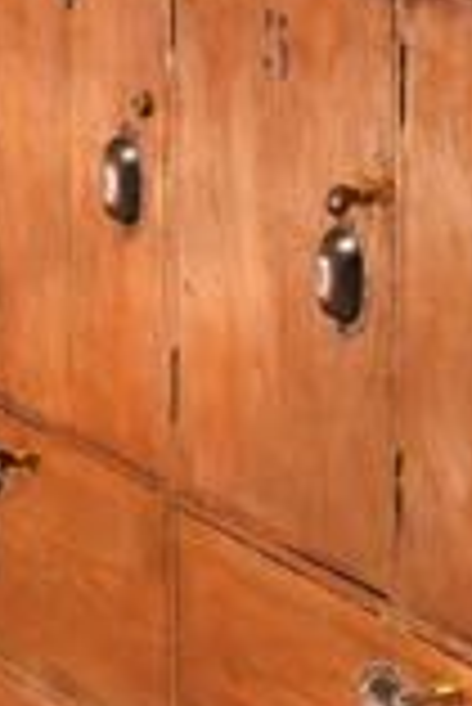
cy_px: 423
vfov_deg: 10.2
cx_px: 364
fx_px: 3964
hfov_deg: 6.8
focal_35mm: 202
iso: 2000
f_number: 4.5
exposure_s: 1/125
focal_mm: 35
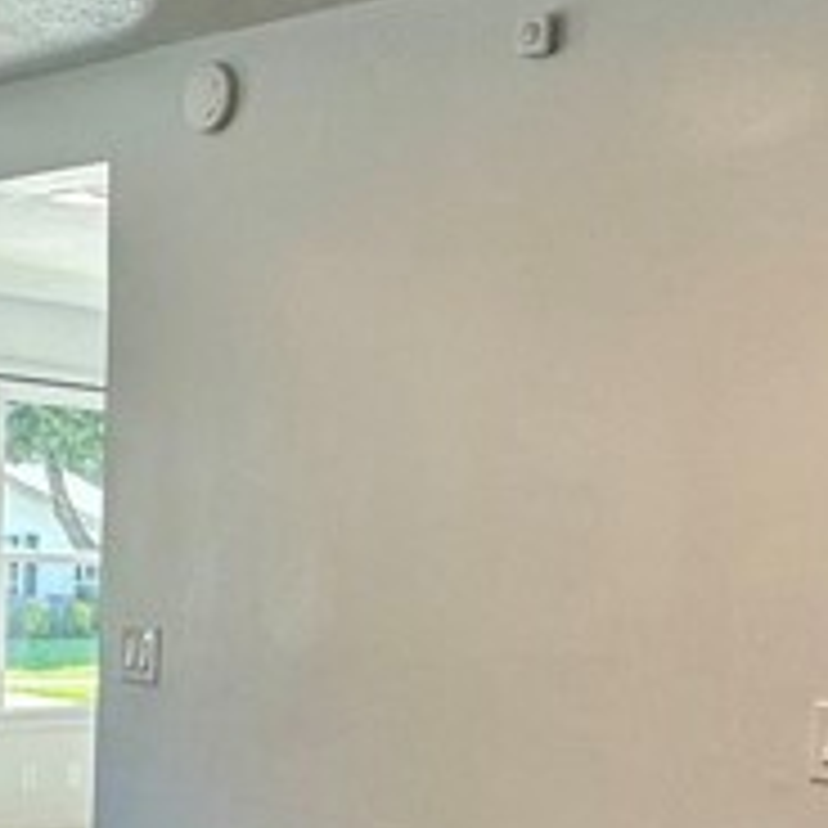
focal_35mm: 69
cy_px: 742
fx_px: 1867
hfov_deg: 25.0
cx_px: 446
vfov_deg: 24.3
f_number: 2.2
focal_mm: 2.22
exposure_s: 1/120
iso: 80
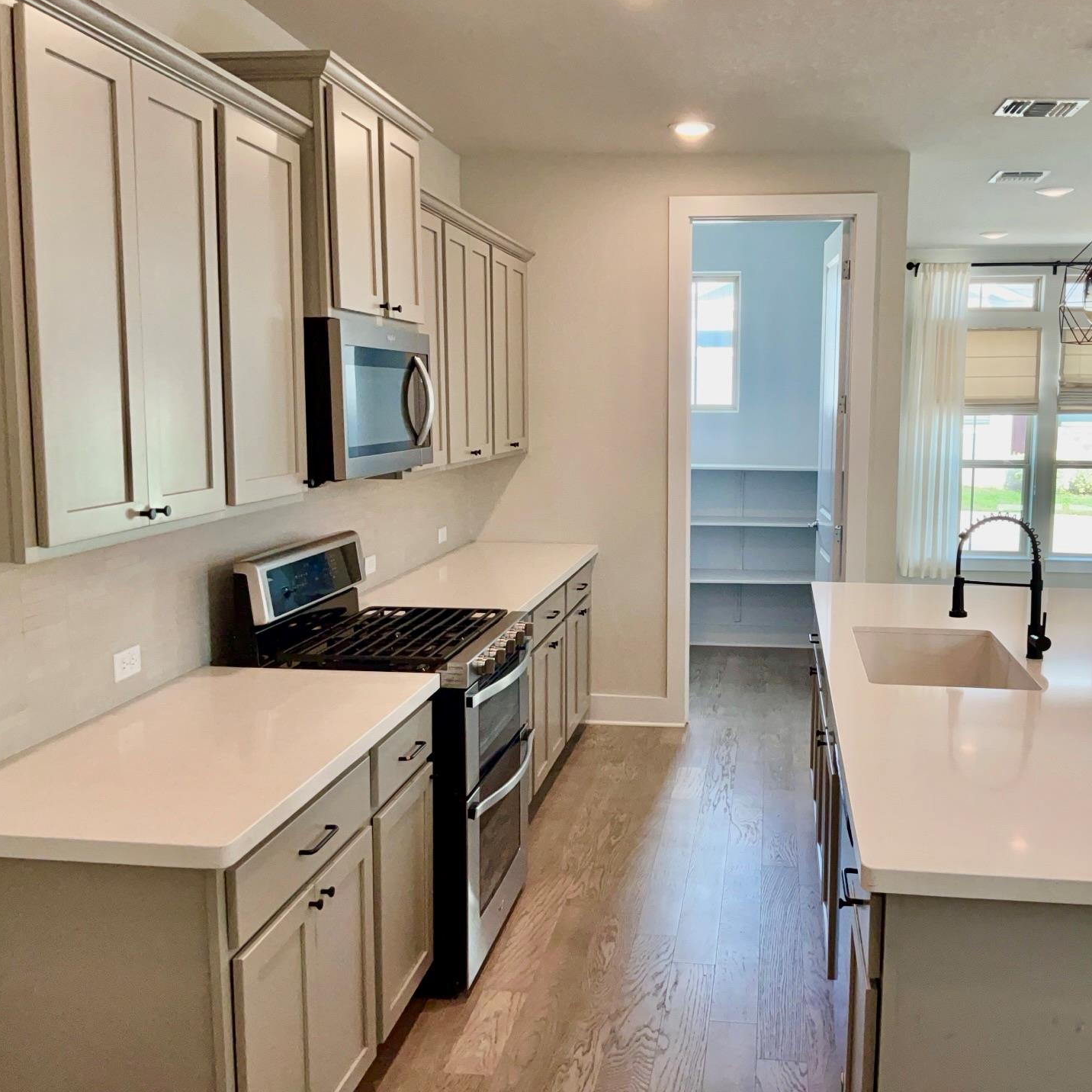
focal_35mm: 32
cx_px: 666
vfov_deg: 51.1
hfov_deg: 50.7
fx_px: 1142
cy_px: 544
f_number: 1.8
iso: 64
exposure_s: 1/100
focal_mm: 3
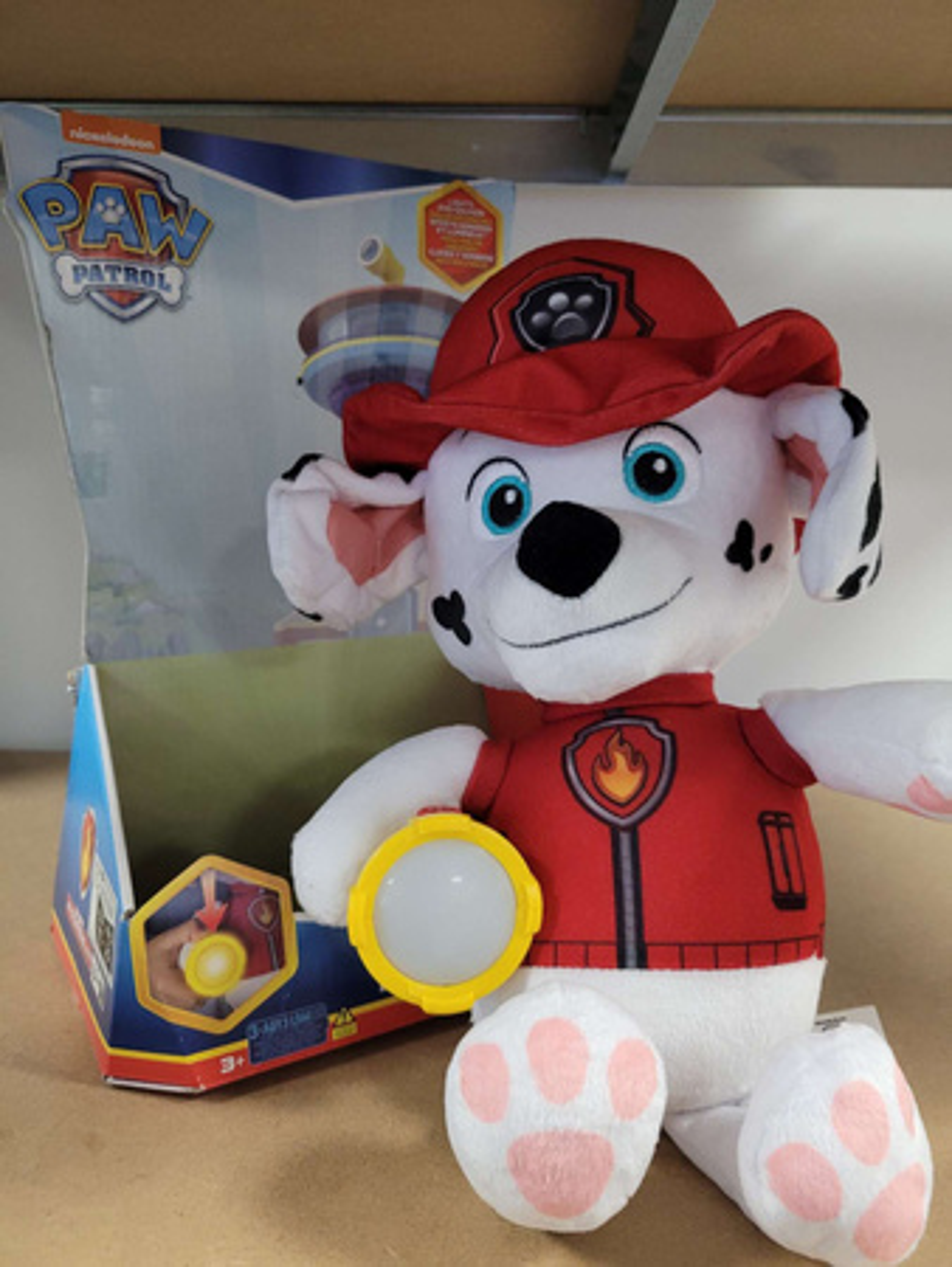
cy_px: 634
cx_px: 476
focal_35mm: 26
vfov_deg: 67.3
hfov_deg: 53.1
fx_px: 952
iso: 250
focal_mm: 5.4
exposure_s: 1/50
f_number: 1.8
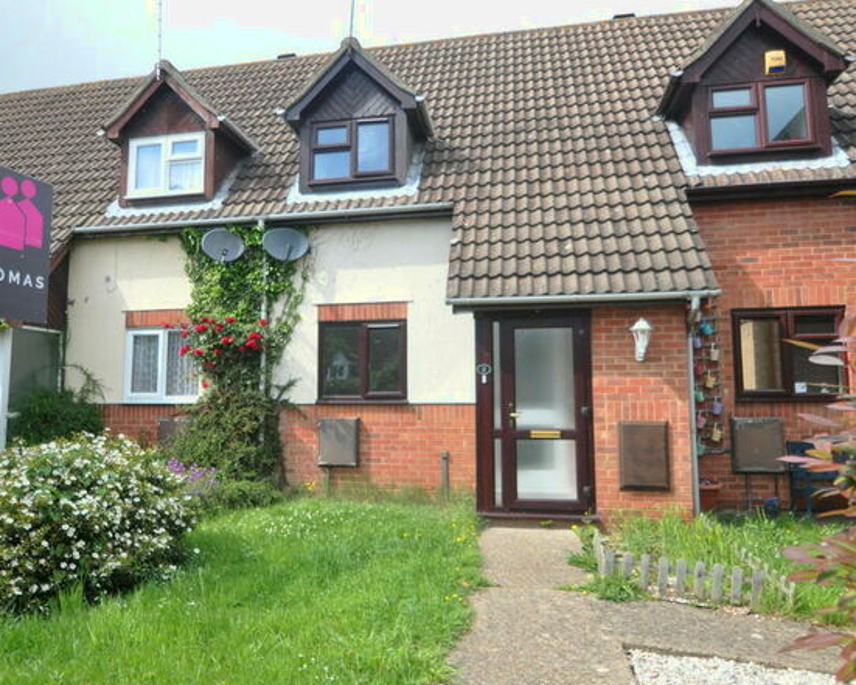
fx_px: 633
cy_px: 349
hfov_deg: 67.9
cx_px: 385
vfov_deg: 56.8
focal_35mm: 25
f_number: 4
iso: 1000
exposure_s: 1/4000
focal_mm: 14
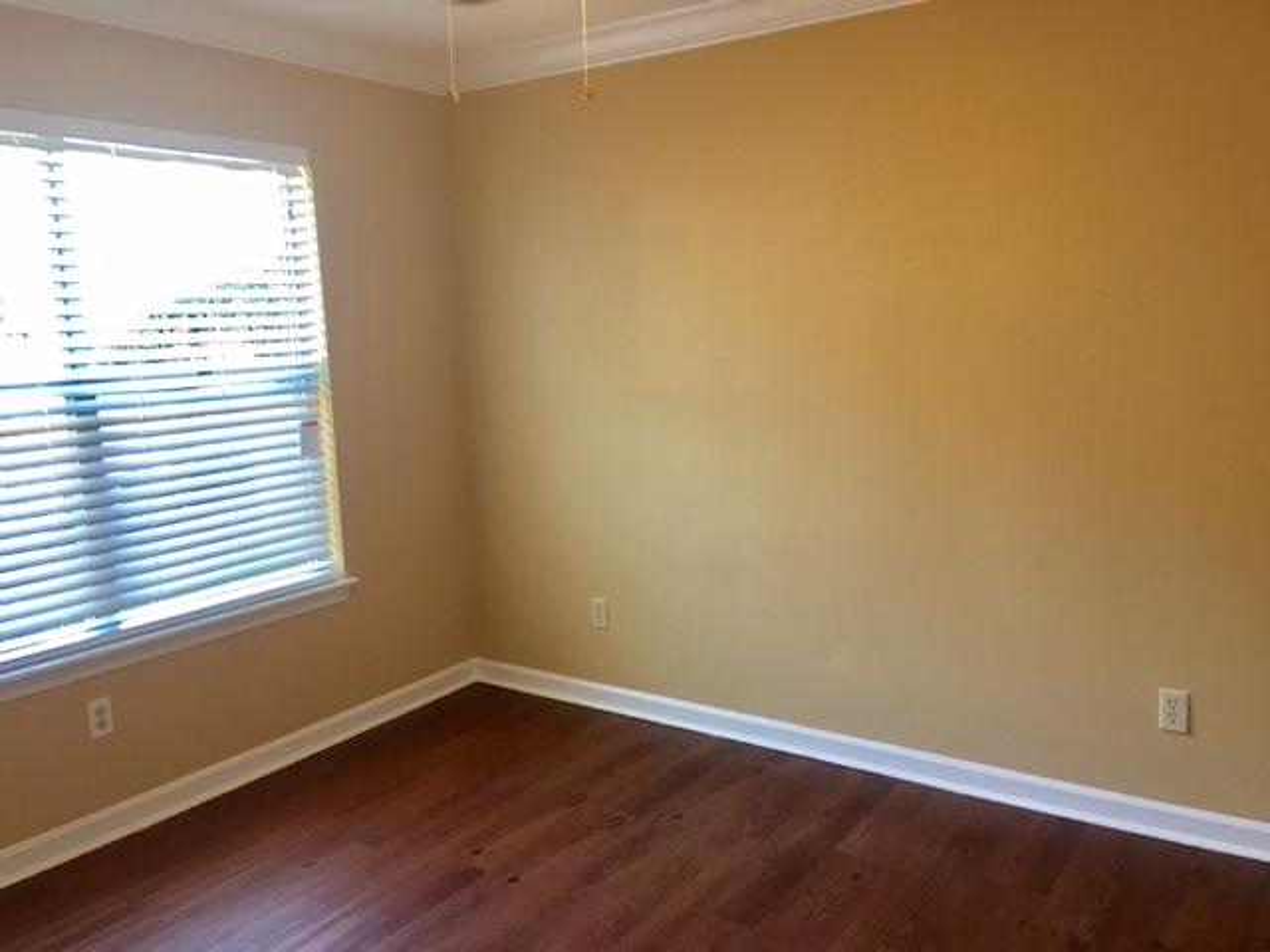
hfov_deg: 61.7
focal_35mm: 29
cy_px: 476
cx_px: 635
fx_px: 1064
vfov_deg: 48.2
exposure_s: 1/15
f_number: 2.2
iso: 25
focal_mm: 4.15
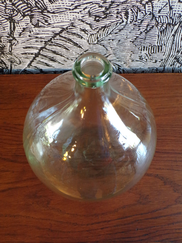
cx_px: 91
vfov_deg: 56.8
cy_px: 122
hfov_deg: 44.2
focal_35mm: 32
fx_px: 224
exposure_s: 1/17
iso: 234
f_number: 3.2
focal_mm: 5.8
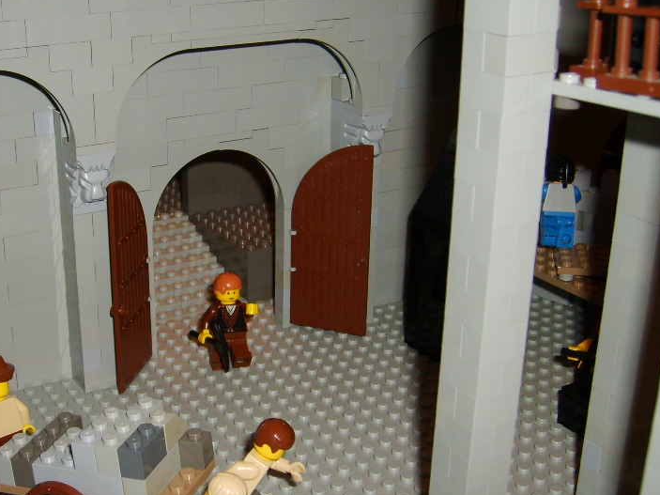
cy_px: 274
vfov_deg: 28.5
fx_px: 972
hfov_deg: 37.0
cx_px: 205
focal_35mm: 51
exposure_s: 1/30
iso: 100
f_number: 2.8
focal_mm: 5.8
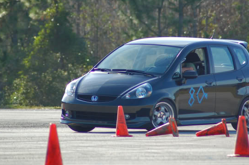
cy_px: 57
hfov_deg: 3.3
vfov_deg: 2.2
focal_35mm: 625
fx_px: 4320
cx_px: 113
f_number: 5.6
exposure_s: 1/640
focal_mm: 300
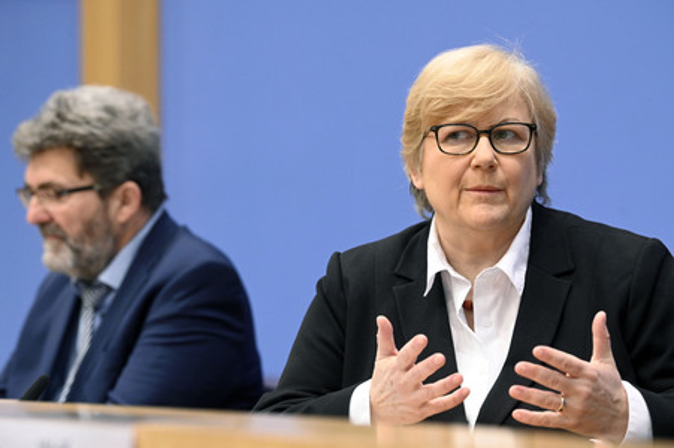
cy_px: 224
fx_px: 2619
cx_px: 337
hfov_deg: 14.7
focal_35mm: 140
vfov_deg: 9.8
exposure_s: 1/500
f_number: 5
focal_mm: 140
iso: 5000
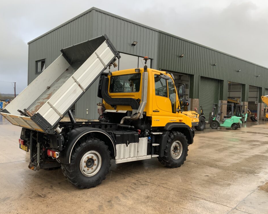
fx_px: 246
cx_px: 122
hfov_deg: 57.1
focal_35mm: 31
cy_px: 109
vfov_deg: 47.1
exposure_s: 1/156
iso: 16
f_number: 1.8
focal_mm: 3
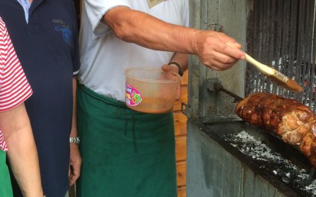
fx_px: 456
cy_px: 33
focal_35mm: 53
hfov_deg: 38.0
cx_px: 127
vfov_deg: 24.0
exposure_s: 1/155
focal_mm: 4.12
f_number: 2.2
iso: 32
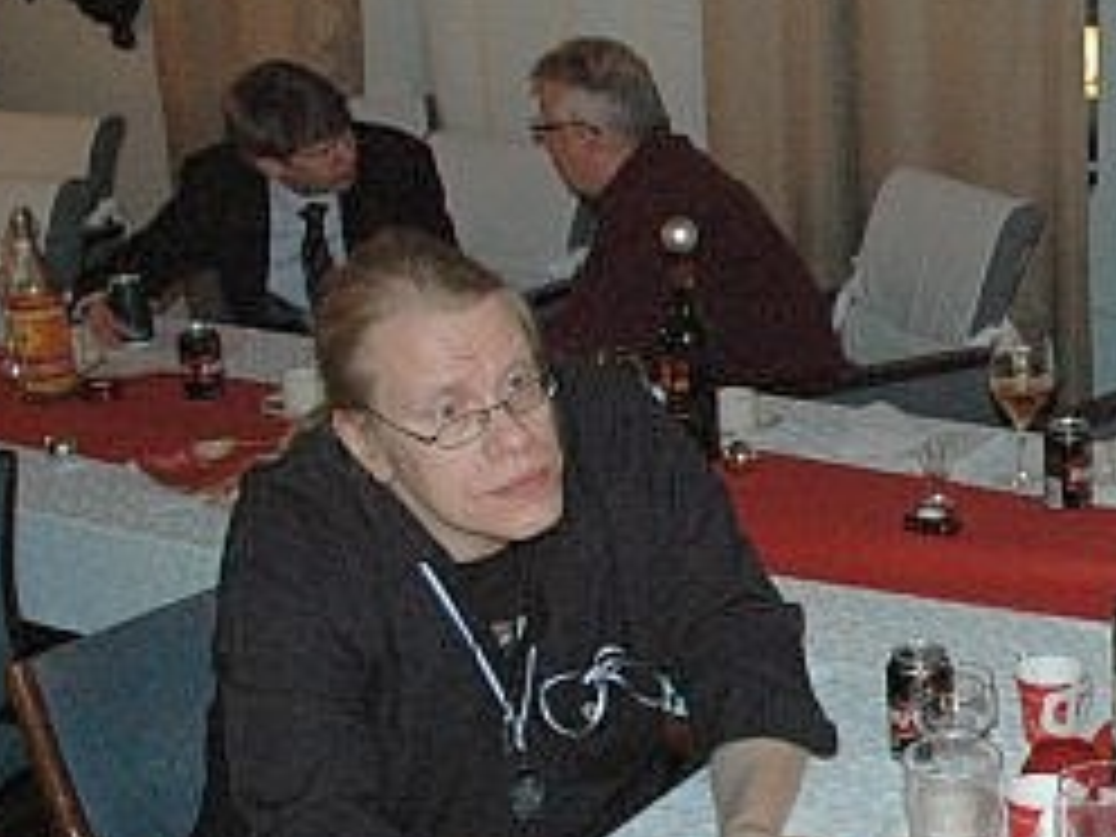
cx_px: 1143
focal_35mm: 63
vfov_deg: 23.2
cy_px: 508
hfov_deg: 28.6
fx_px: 2031
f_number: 5
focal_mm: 18
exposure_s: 1/60
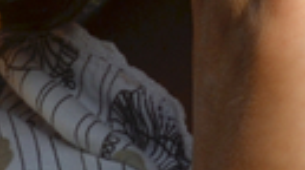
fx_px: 6111
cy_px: -499
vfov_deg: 1.6
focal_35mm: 757
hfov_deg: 2.9
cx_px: 444
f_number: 5
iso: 200
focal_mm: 62
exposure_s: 1/500
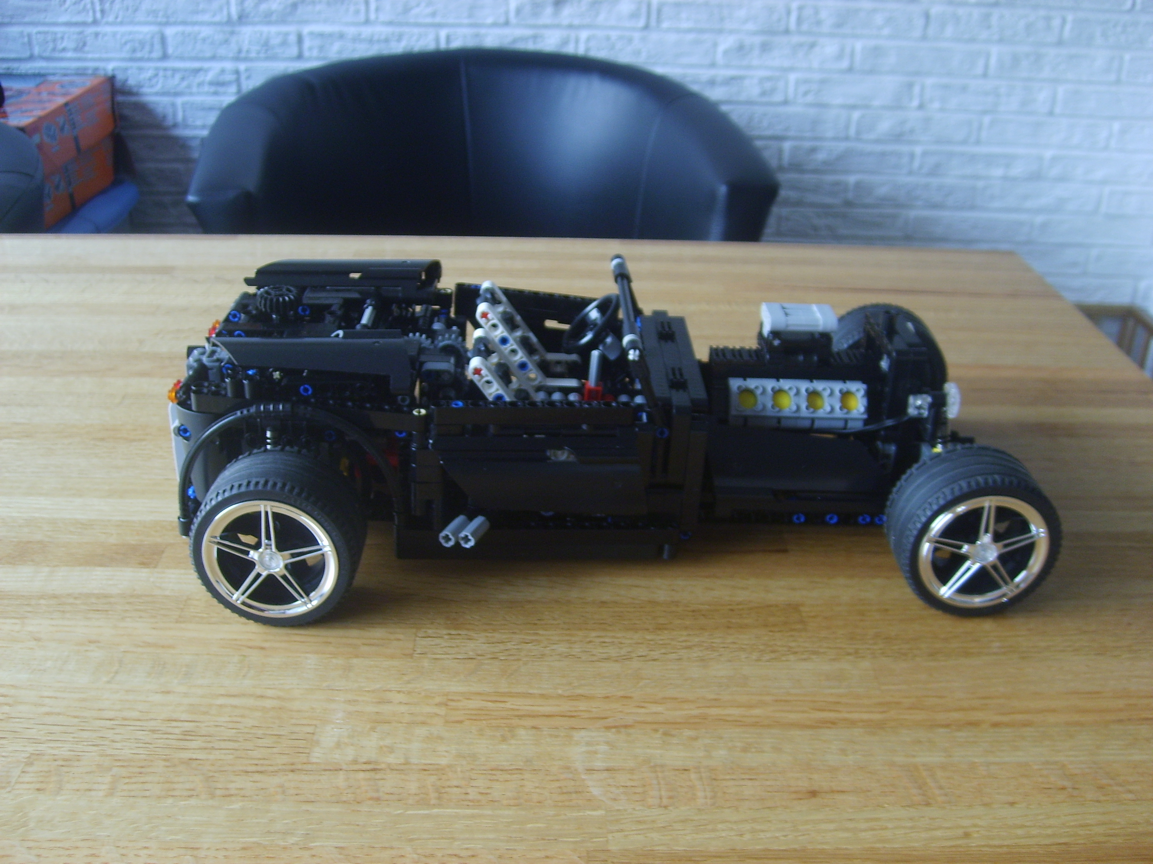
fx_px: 1166
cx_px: 576
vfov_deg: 40.7
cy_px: 432
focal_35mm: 35
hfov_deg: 52.6
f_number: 2.8
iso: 64
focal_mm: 5.8
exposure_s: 1/30
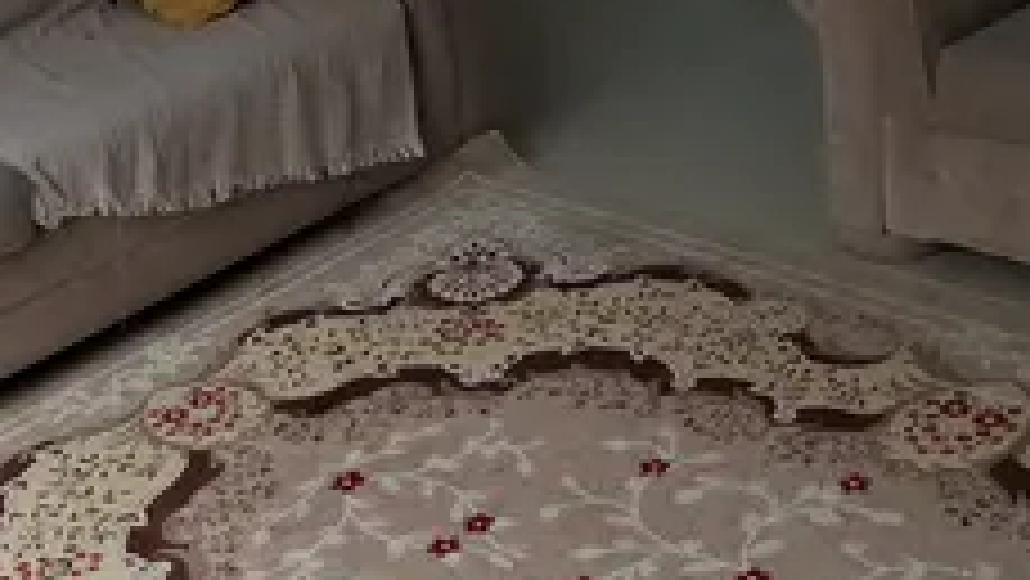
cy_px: 598
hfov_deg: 30.1
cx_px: 468
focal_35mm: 70
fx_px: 1912
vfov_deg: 16.8
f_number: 1.8
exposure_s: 1/109
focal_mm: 5.54
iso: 50
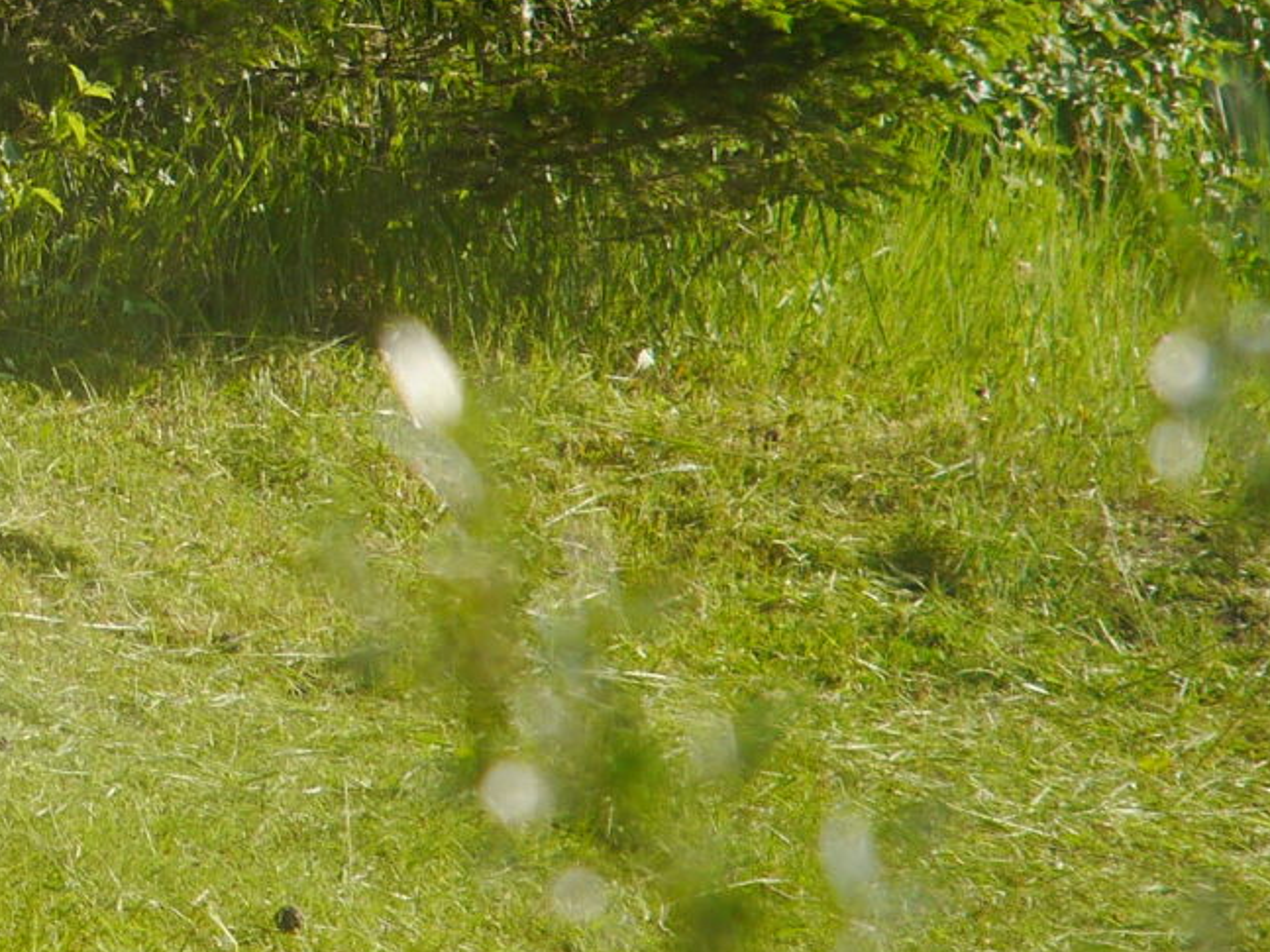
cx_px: -483
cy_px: 2
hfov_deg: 1.7
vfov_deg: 1.3
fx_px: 43541
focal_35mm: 1187
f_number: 5.6
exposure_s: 1/320
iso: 160
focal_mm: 150
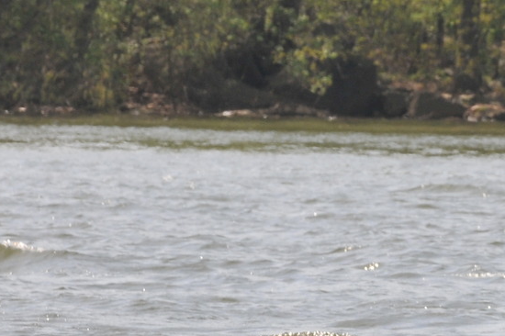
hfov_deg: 1.9
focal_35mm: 1090
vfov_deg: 1.3
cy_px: 419
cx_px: 791
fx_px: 15281
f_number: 10
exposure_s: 1/400
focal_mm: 200
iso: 200
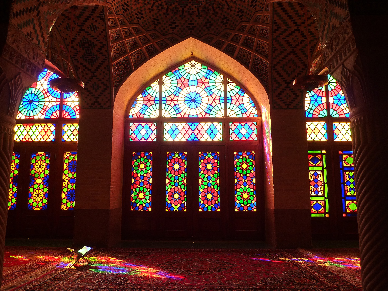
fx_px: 325
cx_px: 194
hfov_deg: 61.7
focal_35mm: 29
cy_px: 146
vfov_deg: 48.2
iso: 160
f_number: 3.4
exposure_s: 1/30
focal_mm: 4.7
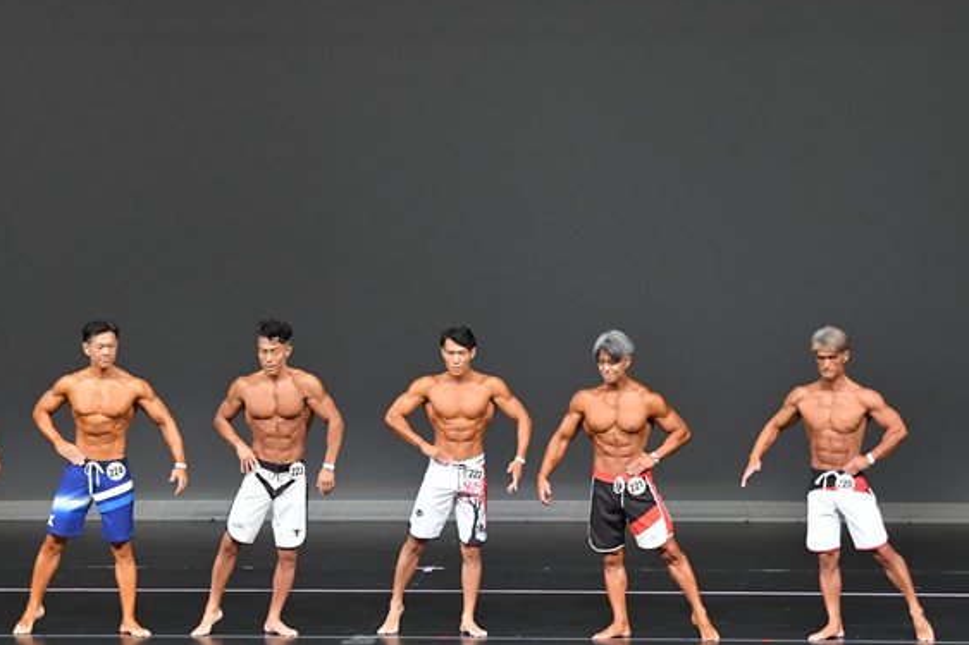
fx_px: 5005
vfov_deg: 7.4
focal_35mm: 186
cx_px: 410
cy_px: 421
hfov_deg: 11.1
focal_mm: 90
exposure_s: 1/400
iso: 4000
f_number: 5.6
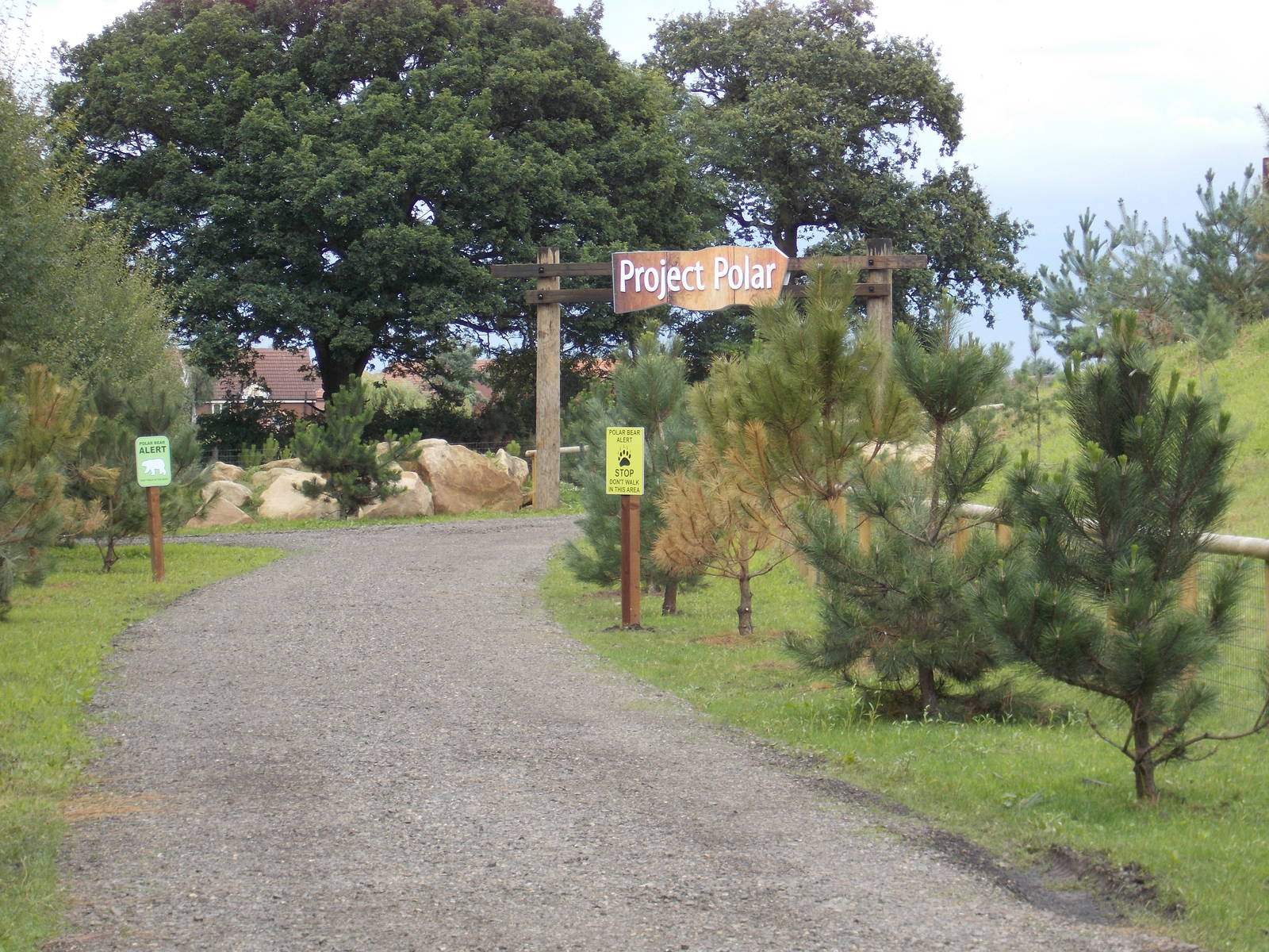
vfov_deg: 11.4
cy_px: 476
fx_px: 4766
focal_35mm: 130
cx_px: 634
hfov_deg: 15.2
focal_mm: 23
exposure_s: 1/80
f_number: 6.5
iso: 80
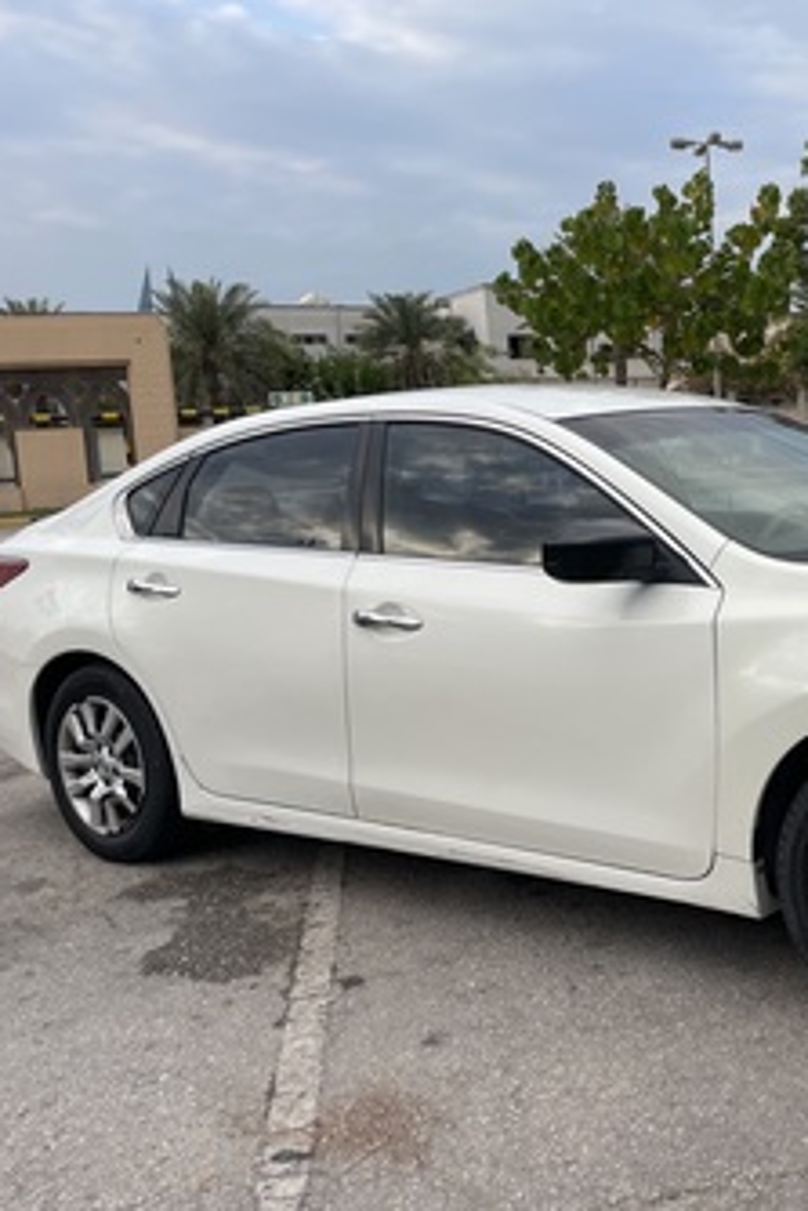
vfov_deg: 51.9
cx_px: 723
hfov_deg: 34.1
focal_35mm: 37
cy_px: 593
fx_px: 1244
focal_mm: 4.2
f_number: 1.6
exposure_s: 1/779
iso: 32
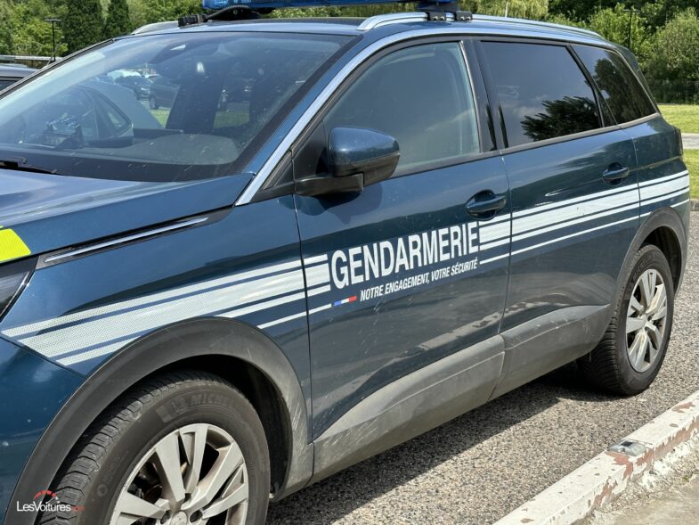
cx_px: 350
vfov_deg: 30.3
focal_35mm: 48
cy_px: 262
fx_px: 969
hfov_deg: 39.7
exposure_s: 1/2160
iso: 64
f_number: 1.78
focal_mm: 6.86
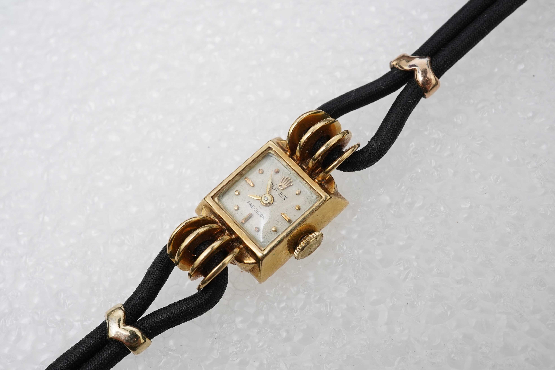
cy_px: 185
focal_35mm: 45
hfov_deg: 43.6
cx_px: 278
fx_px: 694
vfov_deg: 29.9
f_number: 22
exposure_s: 1/100
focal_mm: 30
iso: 640
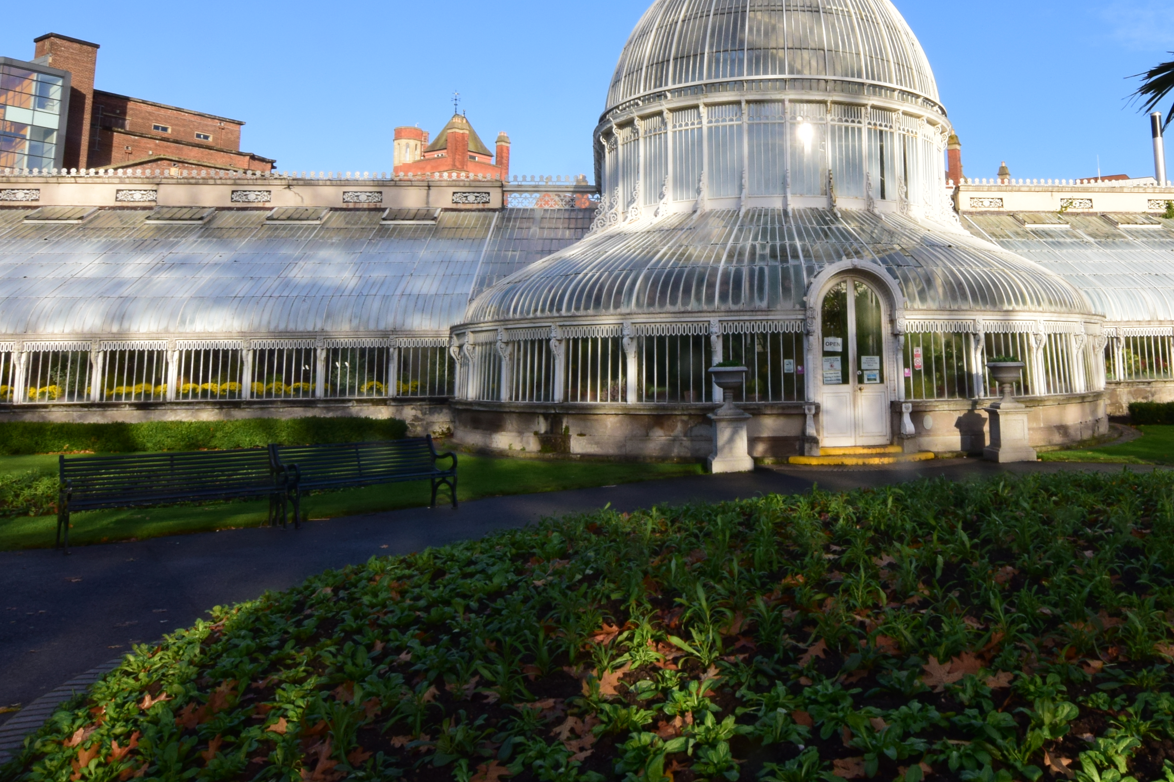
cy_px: 209
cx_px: 752
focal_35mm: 28
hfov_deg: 64.6
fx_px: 908
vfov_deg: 45.2
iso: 320
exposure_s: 1/80
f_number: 22
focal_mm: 11
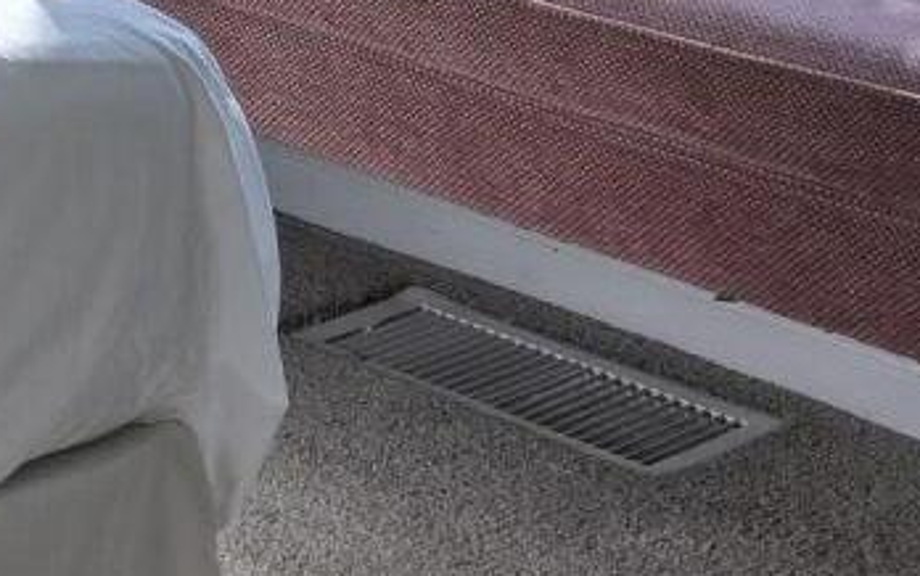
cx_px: -1240
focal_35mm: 140
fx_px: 3512
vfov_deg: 8.6
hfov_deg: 12.1
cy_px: -750
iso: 50
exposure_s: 1/180
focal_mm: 6.3
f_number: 1.7
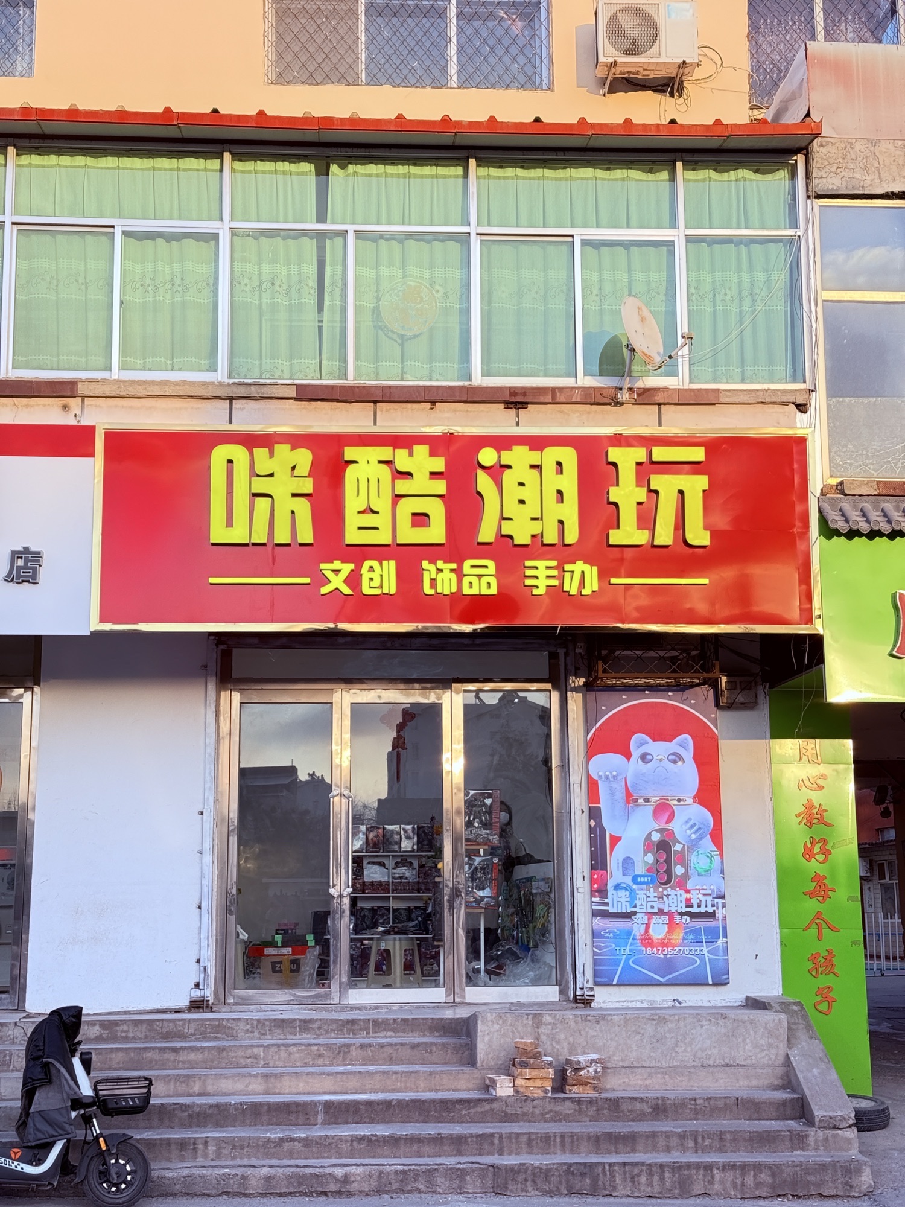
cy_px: 604
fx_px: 1673
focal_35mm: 48
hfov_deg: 30.3
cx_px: 452
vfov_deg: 39.7
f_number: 1.78
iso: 100
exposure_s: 1/249
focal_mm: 6.76
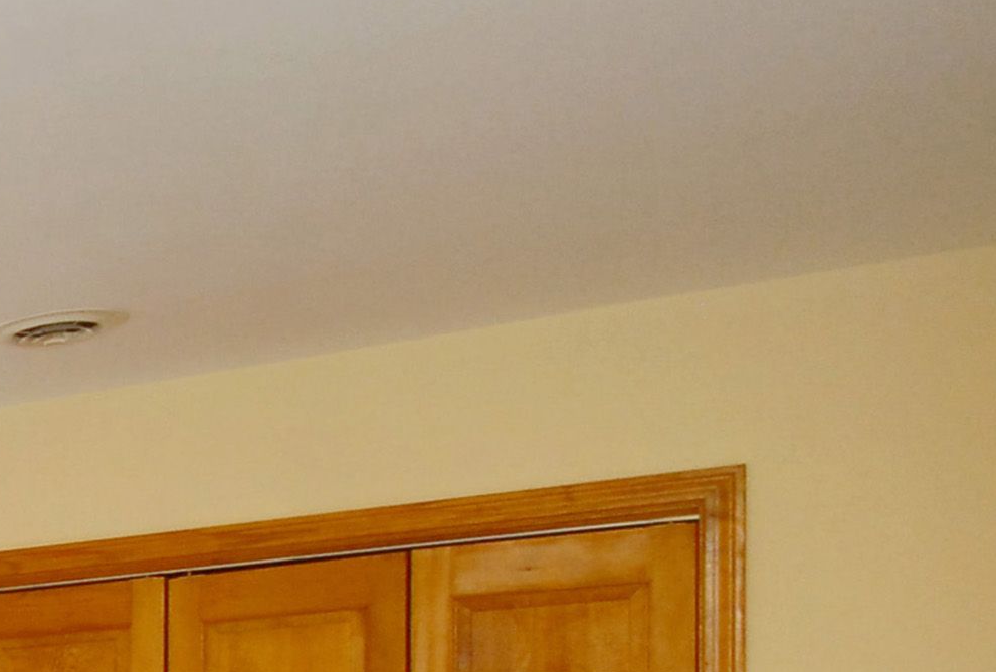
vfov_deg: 19.8
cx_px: -950
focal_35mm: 59
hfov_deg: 19.8
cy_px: 1039
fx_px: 1639
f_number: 5
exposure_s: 1/30
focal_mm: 10
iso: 500
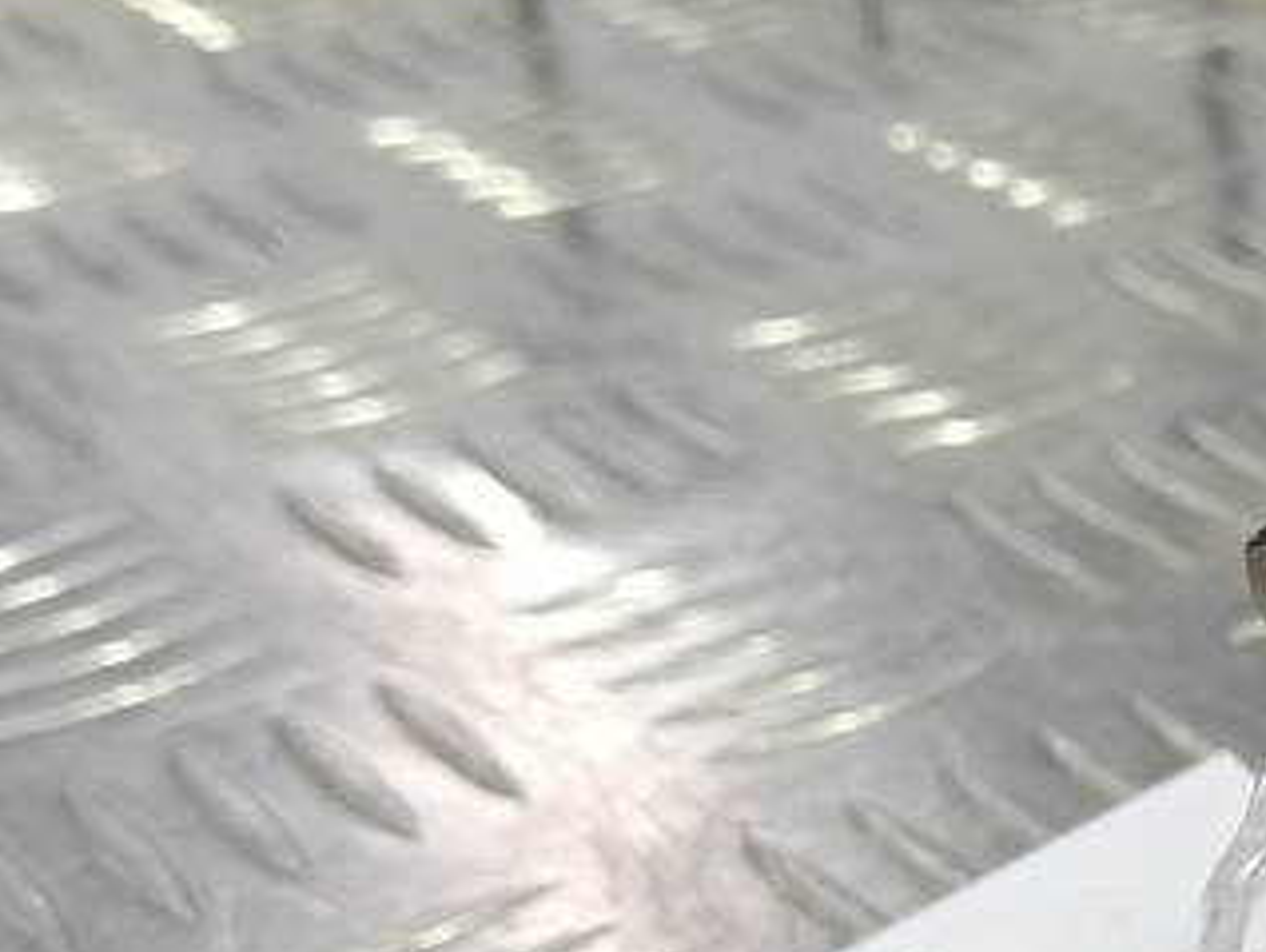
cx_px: 1780
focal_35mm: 74
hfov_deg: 22.6
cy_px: 1103
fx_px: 2708
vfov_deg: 19.0
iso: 133
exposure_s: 1/50
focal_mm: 4.11
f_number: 1.6
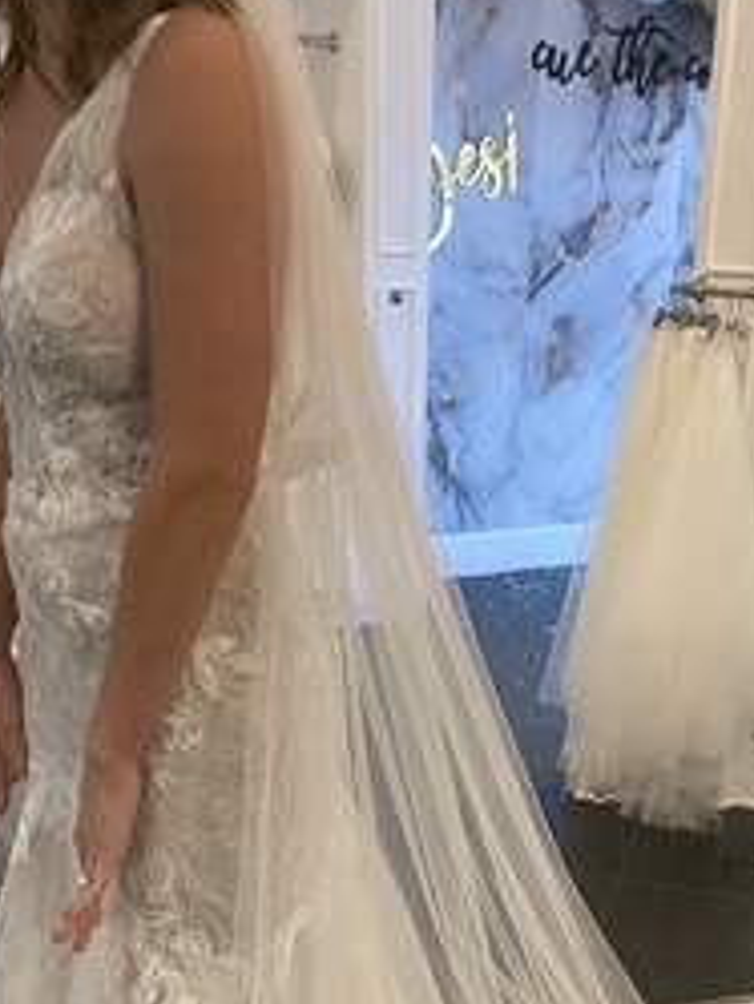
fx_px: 1335
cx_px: 415
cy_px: 766
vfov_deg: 40.0
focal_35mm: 46
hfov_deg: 31.5
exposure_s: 1/60
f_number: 1.8
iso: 160
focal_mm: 4.25
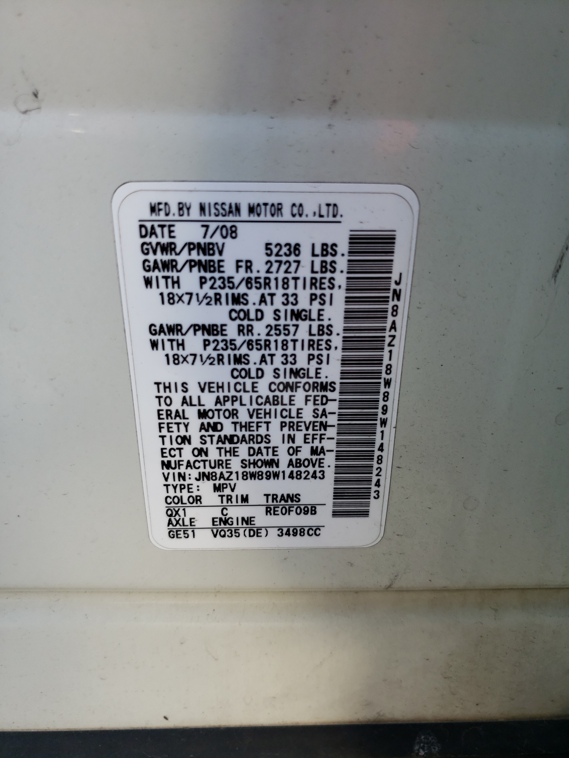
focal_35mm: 26
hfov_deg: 53.1
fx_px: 570
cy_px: 379
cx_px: 284
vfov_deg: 67.3
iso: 50
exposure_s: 1/200
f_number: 1.5
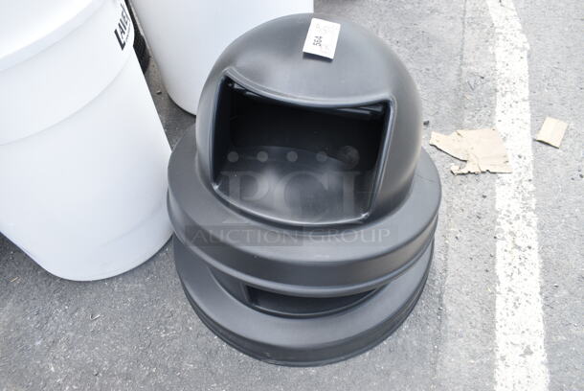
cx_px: 292
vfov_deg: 48.0
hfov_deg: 67.3
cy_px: 196
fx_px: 438
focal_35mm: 27
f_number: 5.6
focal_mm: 18
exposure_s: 1/125
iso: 100
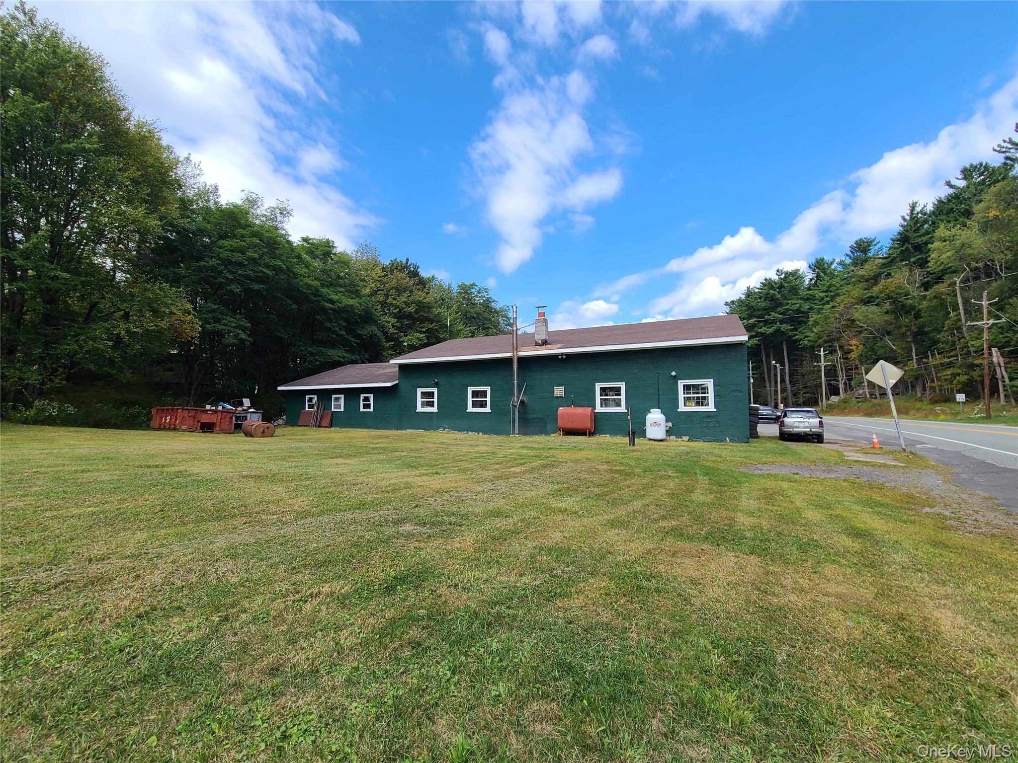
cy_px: 382
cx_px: 509
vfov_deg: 89.9
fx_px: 382
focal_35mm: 13
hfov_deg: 106.2
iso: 50
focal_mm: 2.2
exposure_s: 1/989
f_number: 2.2
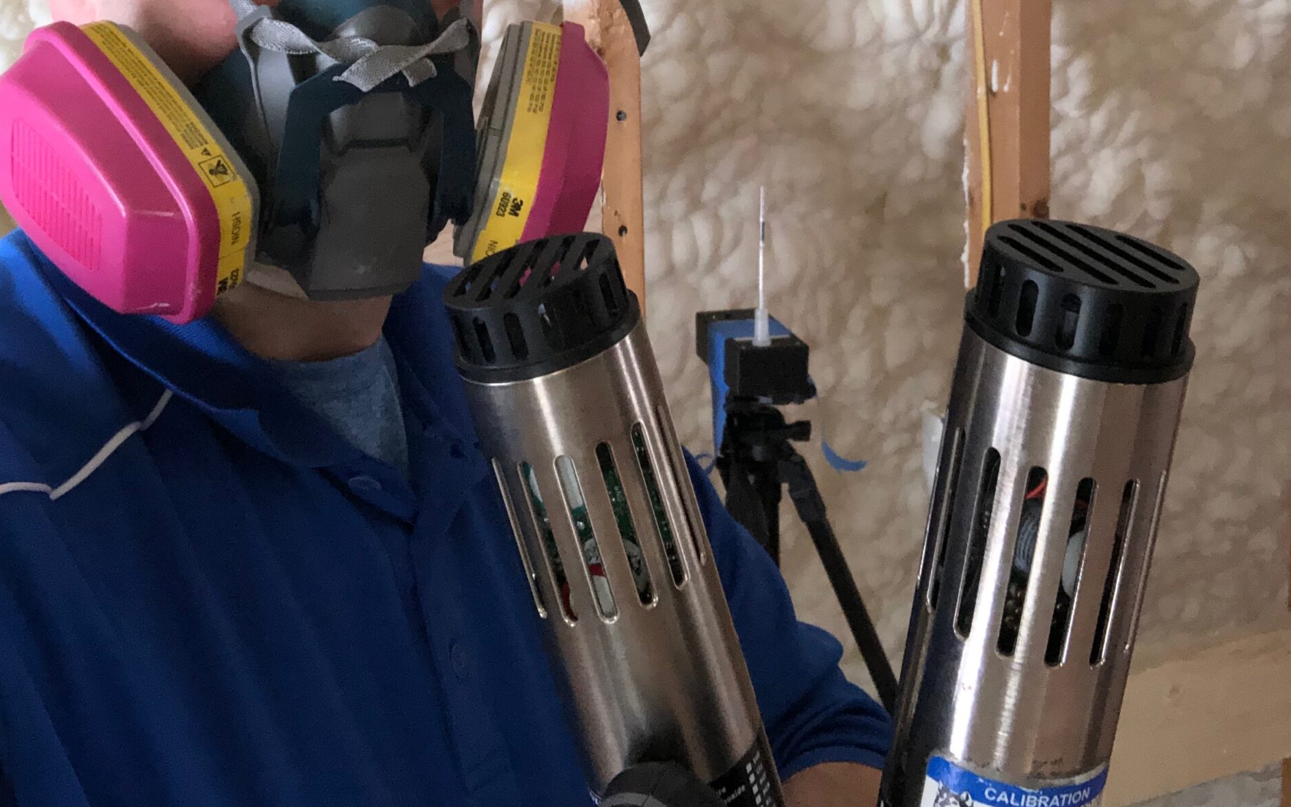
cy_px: 15
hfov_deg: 43.5
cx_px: 648
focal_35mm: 46
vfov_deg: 26.6
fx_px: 1618
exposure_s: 1/60
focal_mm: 2.87
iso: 100
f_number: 2.2
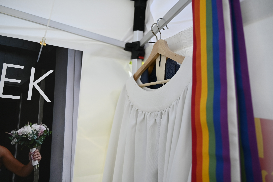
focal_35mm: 30
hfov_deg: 62.0
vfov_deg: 43.6
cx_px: 136
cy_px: 91
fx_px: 227
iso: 400
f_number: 2.8
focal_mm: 30
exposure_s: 1/200
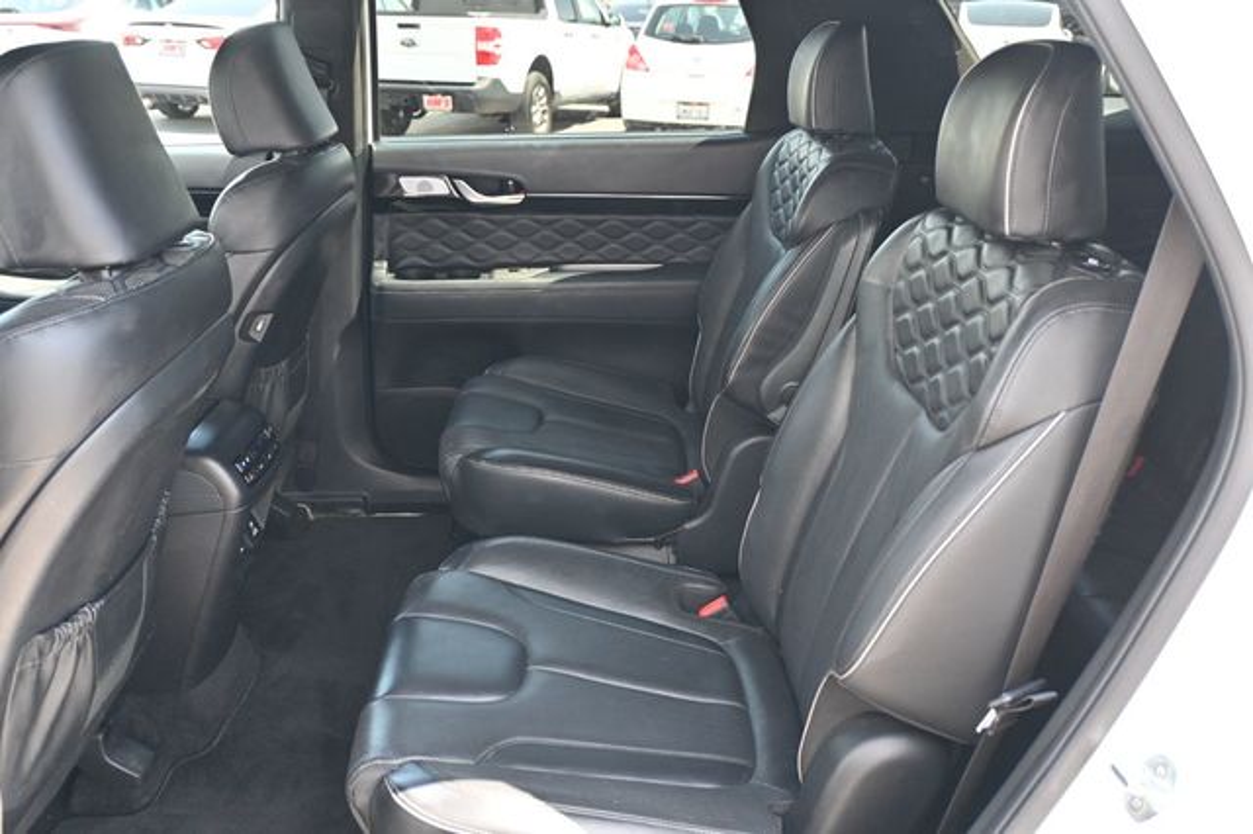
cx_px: 626
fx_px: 1096
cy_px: 417
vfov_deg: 41.7
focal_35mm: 32
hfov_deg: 59.5
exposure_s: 1/125
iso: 900
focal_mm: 21
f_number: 4
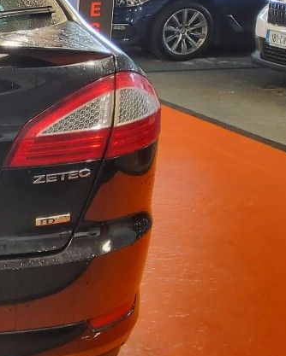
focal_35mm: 73
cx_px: -188
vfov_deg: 26.0
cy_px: 172
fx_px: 772
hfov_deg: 17.9
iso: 200
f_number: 2
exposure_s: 1/50
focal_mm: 3.08
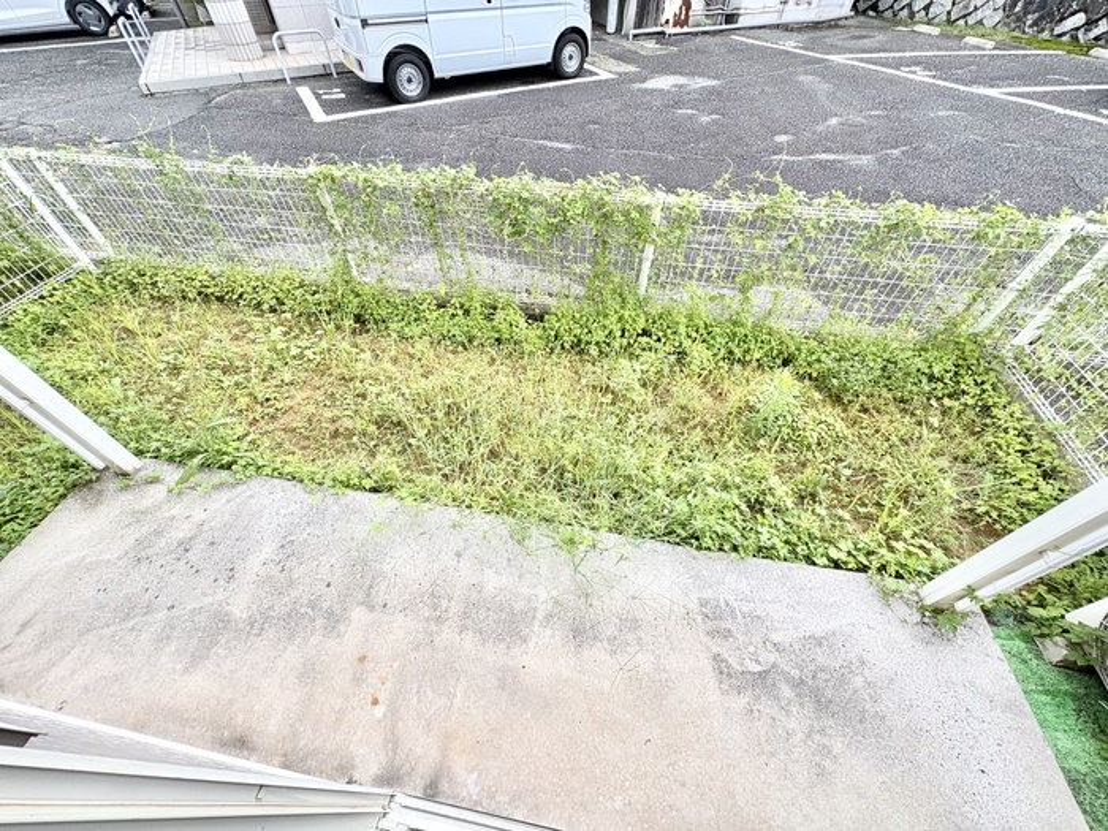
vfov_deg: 85.7
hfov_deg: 102.1
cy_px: 416
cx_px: 554
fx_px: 448
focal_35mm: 14
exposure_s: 1/226
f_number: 2.2
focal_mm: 2.22
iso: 40
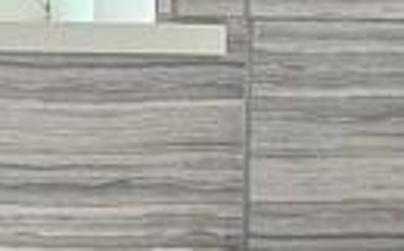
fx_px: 1166
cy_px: 133
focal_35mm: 106
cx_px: -441
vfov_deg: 12.3
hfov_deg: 15.2
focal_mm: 2.2
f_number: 2.2
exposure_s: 1/50.3
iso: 64
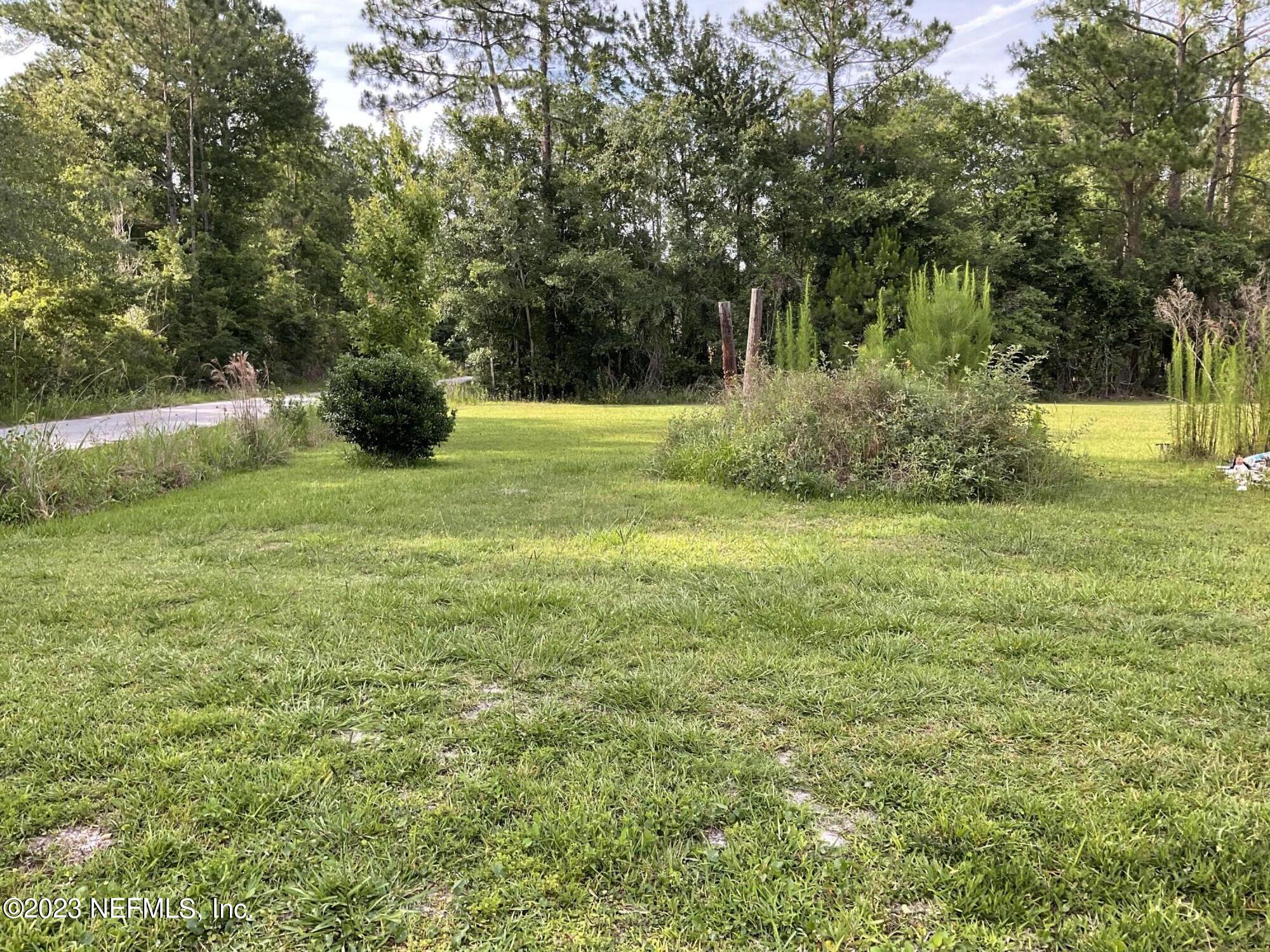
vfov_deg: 48.2
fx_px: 1064
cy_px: 476
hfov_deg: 61.7
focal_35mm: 29
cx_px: 635
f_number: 1.8
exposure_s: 1/232
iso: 16
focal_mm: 3
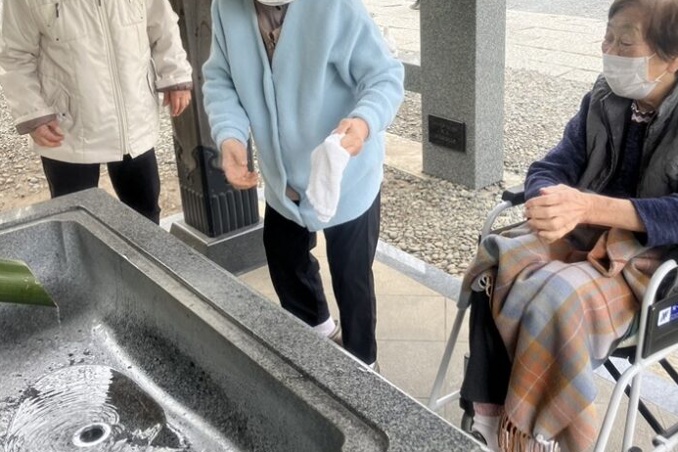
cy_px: 136
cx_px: 377
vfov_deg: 31.5
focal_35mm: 42
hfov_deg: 46.3
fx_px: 791
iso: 25
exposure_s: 1/133
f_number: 1.8
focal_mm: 3.99
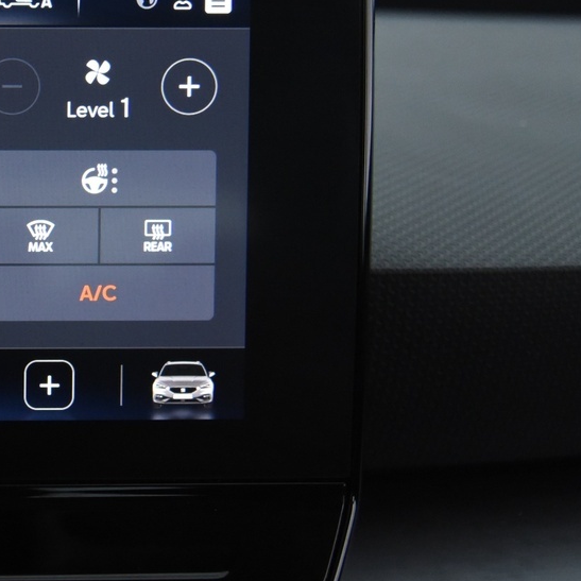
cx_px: -240
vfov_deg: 19.7
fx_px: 1671
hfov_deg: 18.0
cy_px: 246
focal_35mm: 88
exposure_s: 1/80
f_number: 4
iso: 4000
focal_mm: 35
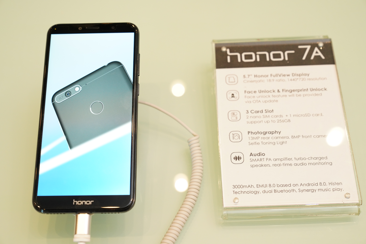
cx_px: 183
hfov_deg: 34.5
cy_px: 122
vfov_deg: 23.4
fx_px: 590
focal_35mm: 58
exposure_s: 1/100
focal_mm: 58
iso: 4000
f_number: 5.6
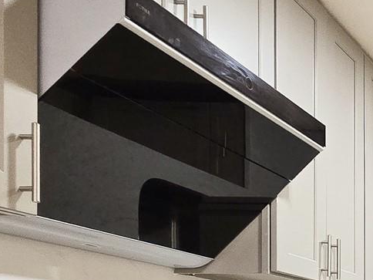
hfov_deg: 21.7
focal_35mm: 55
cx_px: 674
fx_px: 593
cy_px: 364
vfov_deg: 23.5
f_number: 2.2
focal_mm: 2.2
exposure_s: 1/60
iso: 200
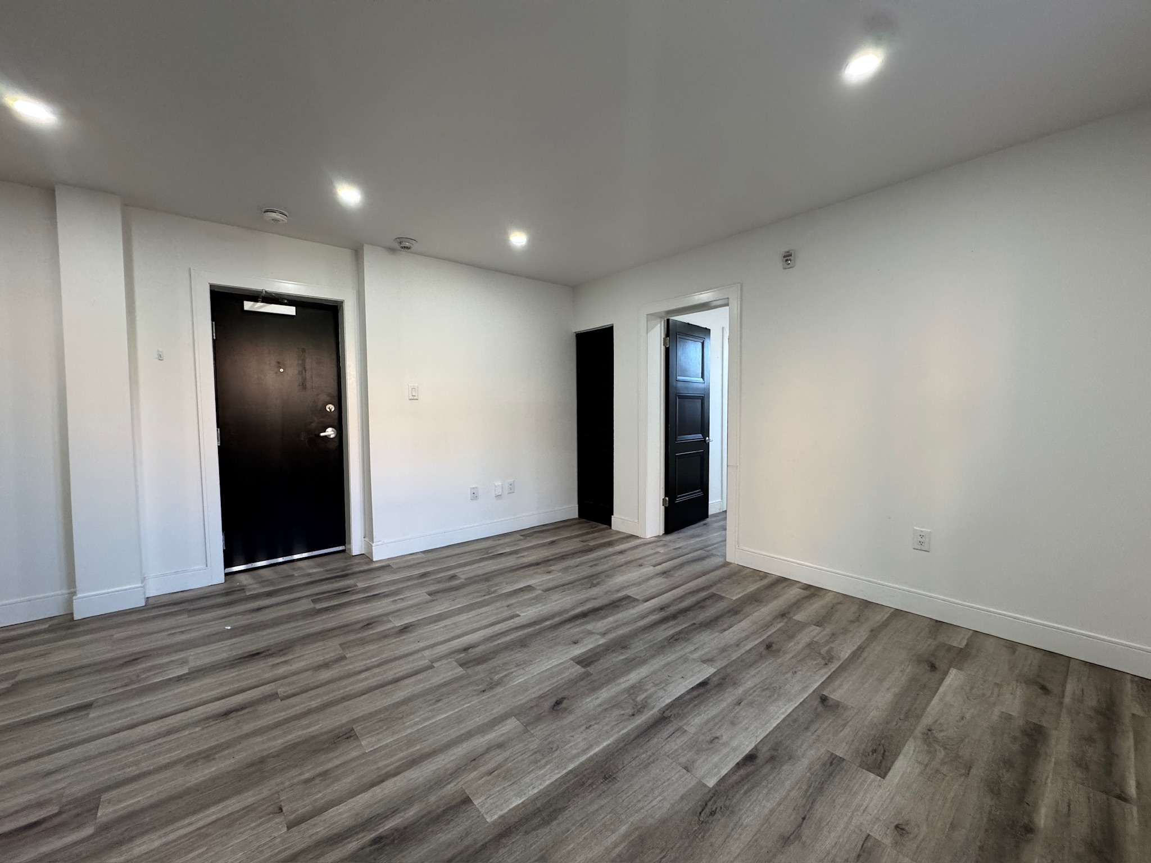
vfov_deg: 85.7
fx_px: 466
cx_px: 576
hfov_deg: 102.1
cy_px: 432
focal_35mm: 14
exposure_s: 1/120
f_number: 2.2
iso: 250
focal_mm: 2.22
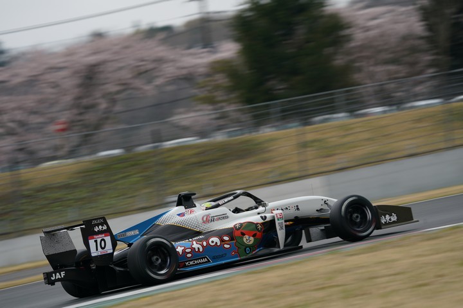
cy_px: 154
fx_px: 3858
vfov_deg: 4.6
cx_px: 232
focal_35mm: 300
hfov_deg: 6.9
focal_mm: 300
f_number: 9
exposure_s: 1/250
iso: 200
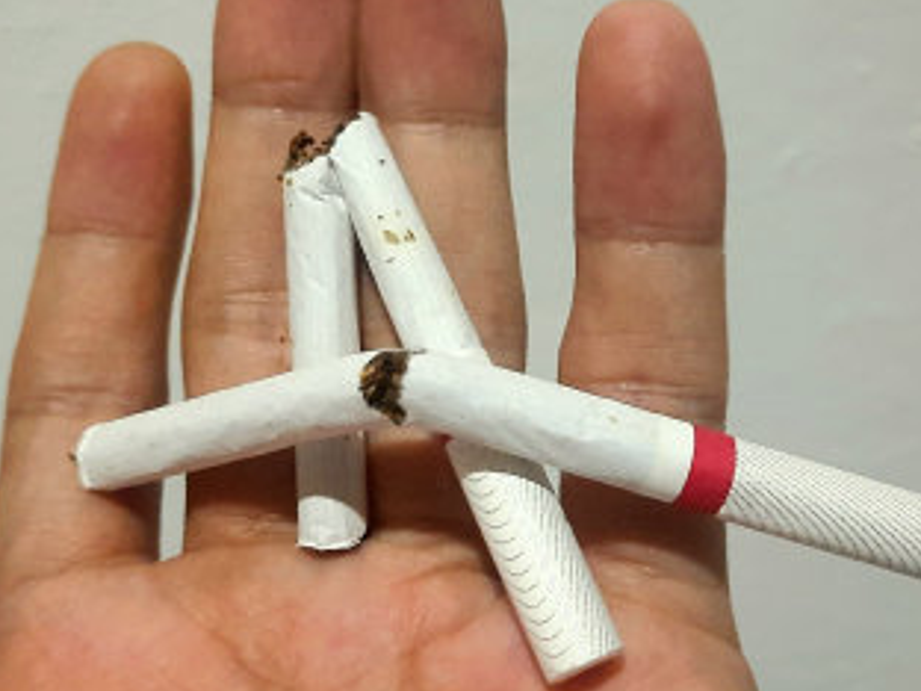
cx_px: 443
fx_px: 1304
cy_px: 317
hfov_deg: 38.9
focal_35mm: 49
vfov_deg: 29.7
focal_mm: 4.6
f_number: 2
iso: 800
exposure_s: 1/20
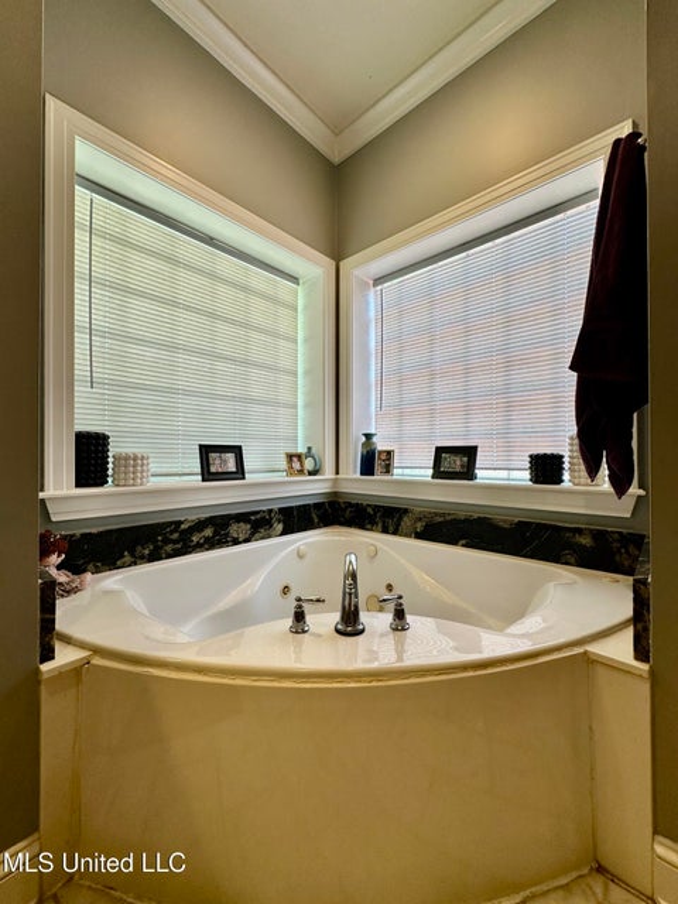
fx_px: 366
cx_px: 339
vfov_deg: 102.1
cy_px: 452
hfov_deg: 85.7
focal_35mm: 14
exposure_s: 1/120
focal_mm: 2.22
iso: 64
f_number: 2.2
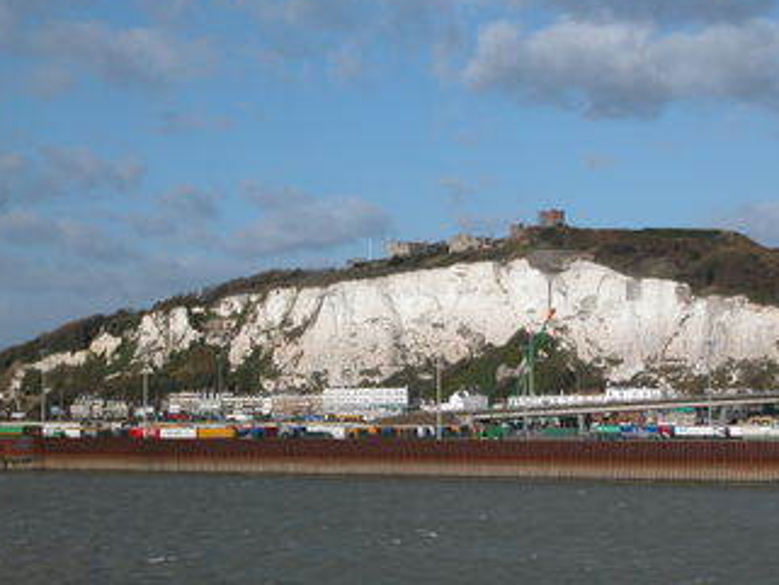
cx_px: 420
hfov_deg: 22.7
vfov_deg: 17.2
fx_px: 1936
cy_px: 272
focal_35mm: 86
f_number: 7.4
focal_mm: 17.8
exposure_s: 1/535
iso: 100
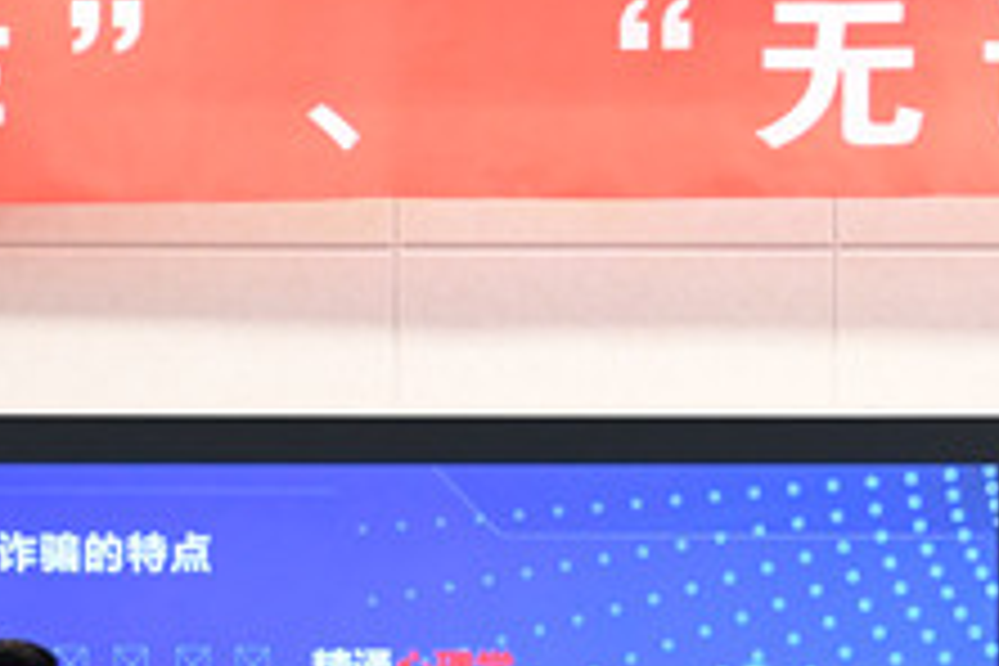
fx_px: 7880
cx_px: 1026
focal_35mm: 284
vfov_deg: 4.8
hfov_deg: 7.2
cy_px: 855
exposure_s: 1/125
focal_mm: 42
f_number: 4.5
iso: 900
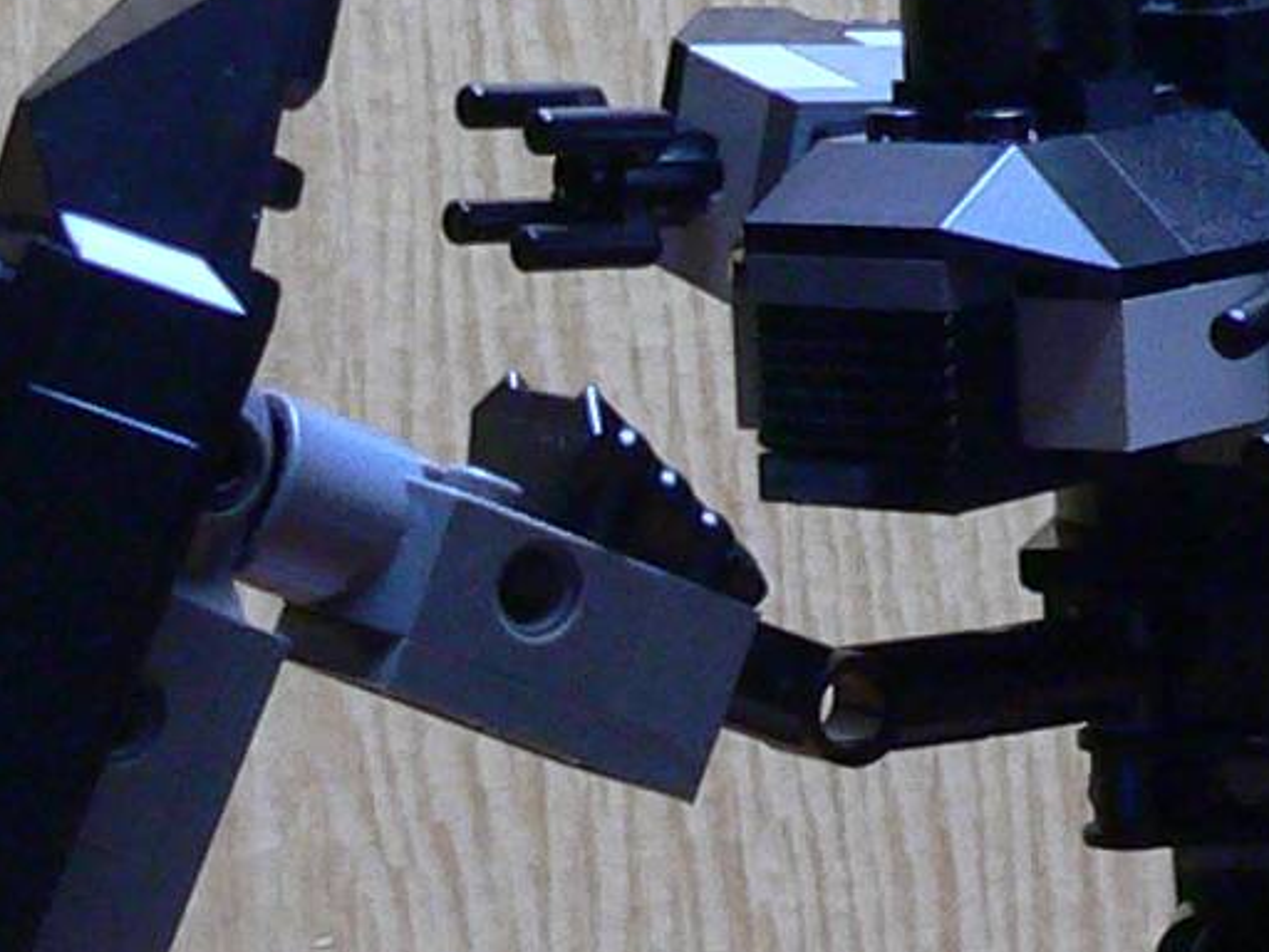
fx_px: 6599
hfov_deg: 10.9
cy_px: 516
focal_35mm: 180
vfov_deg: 8.2
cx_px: 1024
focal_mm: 6
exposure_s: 1/30
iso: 200
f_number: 2.8
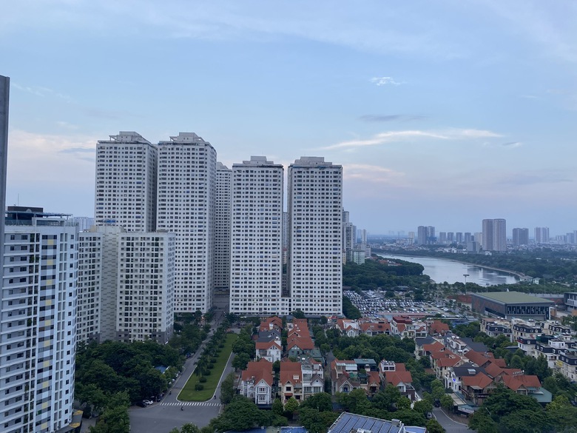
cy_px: 216
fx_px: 433
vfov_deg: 53.1
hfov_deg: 67.3
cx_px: 288
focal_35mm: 26
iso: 32
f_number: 1.8
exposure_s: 1/216
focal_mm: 4.25
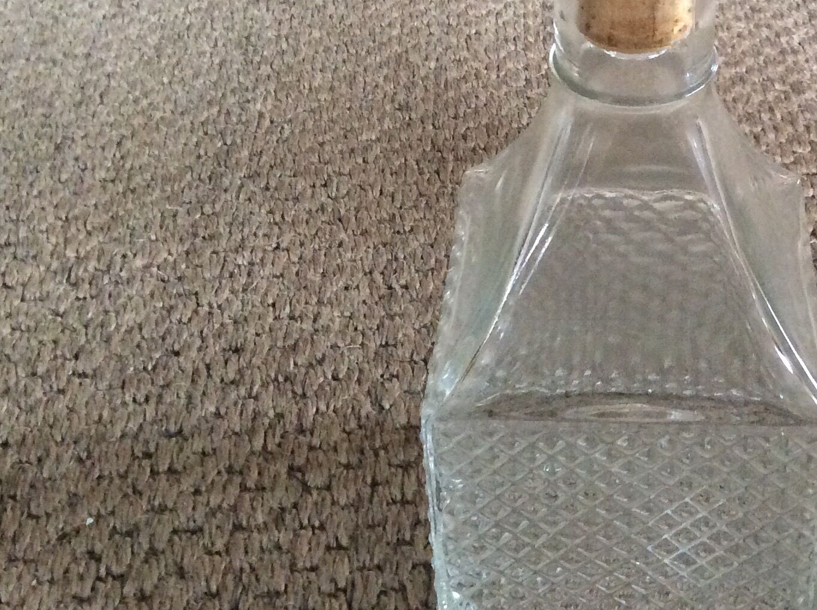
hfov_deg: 31.2
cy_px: 164
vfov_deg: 23.8
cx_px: 604
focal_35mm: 61
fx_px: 1438
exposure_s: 1/20
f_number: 2.4
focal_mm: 3.3
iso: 320
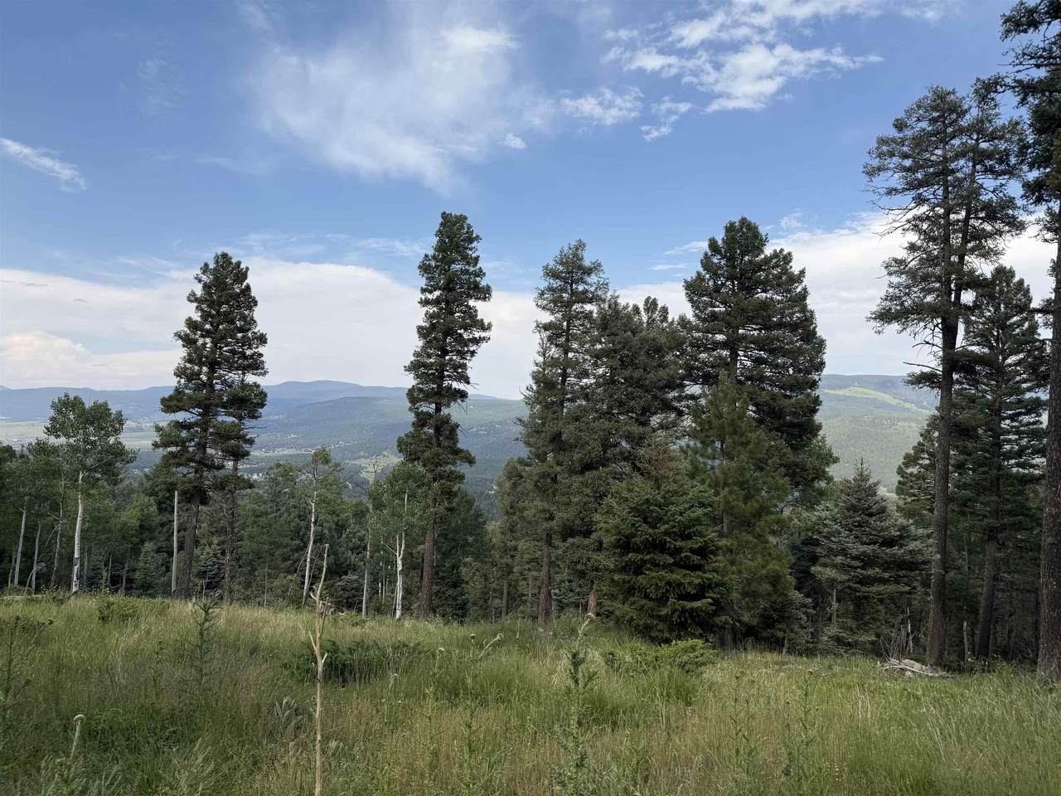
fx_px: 736
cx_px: 530
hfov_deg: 71.6
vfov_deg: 56.8
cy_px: 398
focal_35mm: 24
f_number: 1.78
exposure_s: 1/3425
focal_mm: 6.76
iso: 80
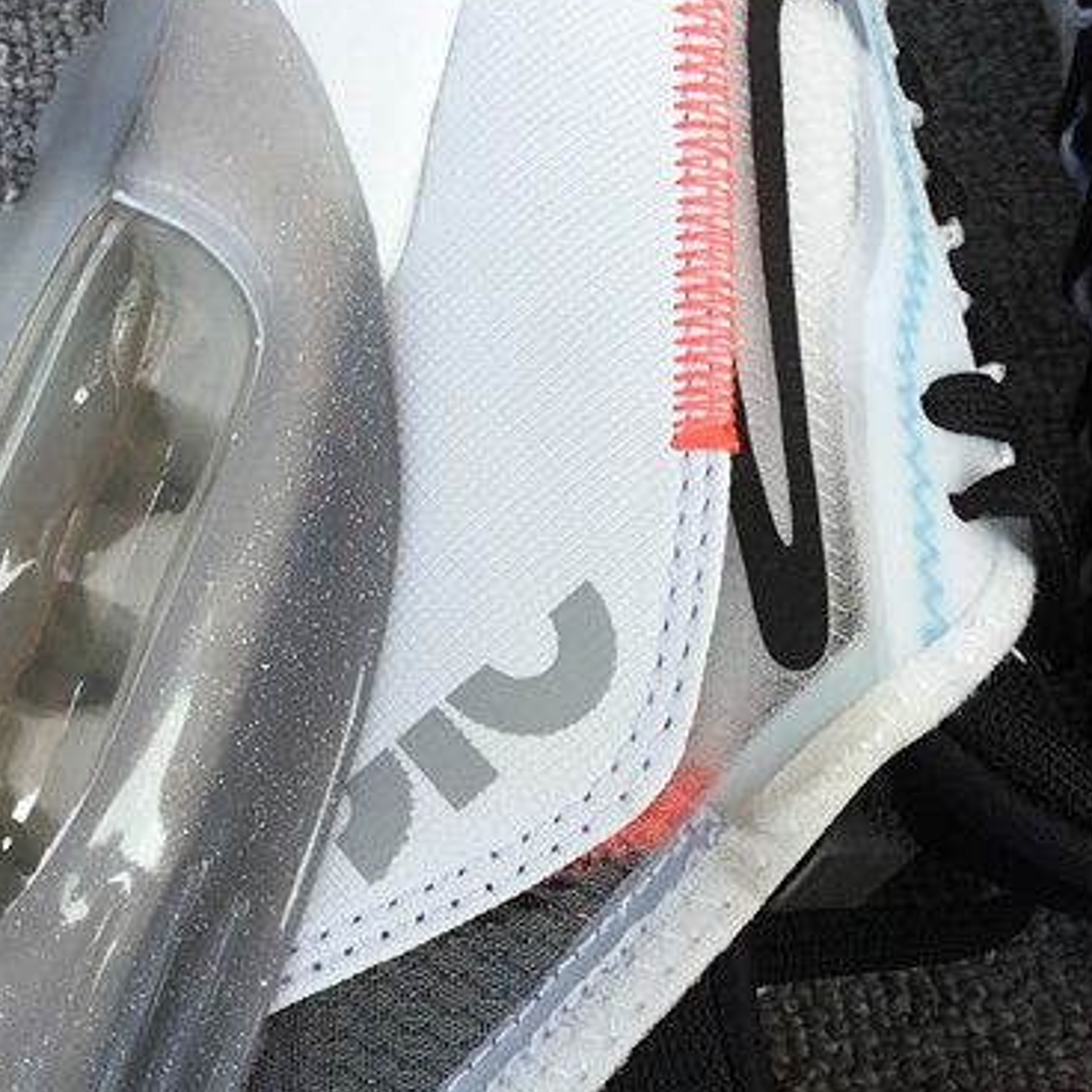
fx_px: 2391
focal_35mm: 67
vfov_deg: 25.7
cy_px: 631
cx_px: 424
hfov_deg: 25.7
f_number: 2.4
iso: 25
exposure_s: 1/377
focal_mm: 3.3
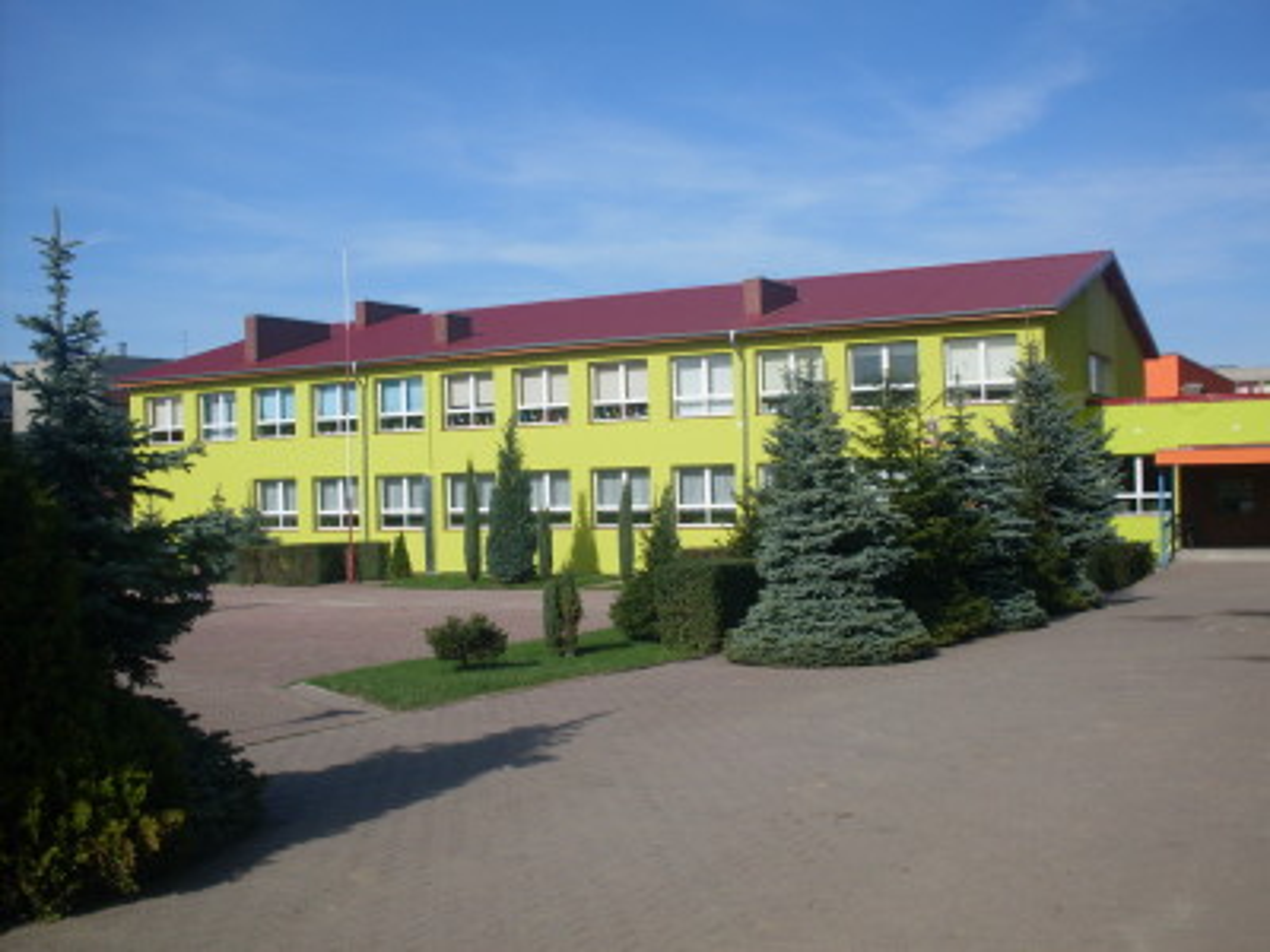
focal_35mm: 38
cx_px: 635
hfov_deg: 49.0
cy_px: 476
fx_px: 1394
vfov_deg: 37.7
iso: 80
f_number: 8.4
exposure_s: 1/250
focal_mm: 6.3
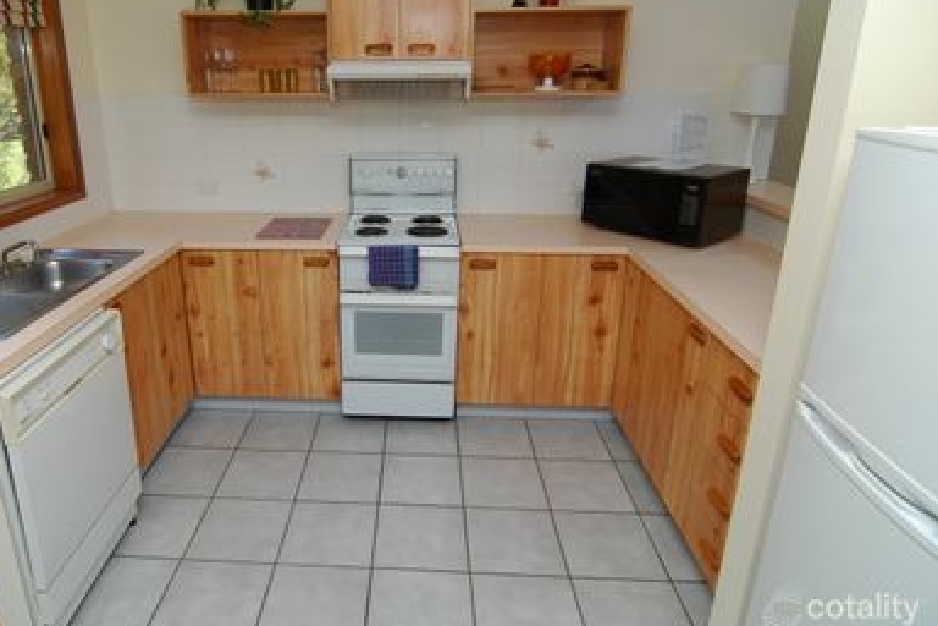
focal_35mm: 22
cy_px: 275
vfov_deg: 57.1
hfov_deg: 77.9
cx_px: 386
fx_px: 573
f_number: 5.6
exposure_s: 1/60
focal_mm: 12
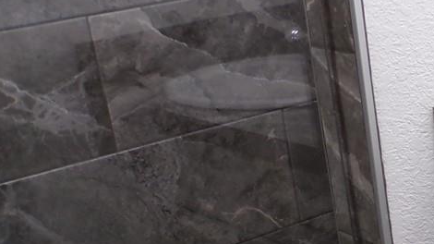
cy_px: 219
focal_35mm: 89
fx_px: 1024
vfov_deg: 13.5
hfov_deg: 21.7
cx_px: 558
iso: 139
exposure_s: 1/34
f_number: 3
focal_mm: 4.3
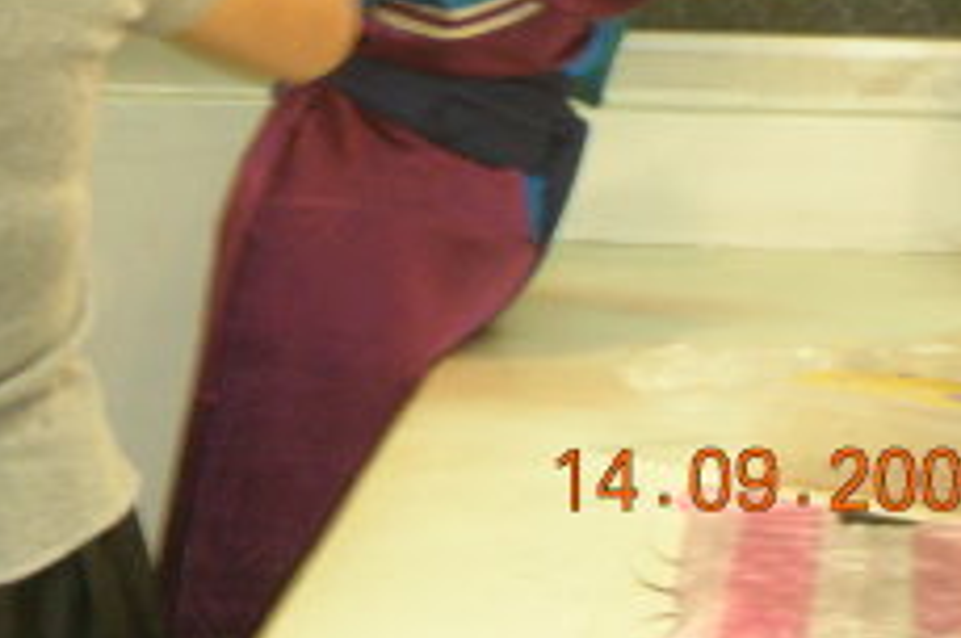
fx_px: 5278
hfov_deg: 10.3
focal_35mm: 198
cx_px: -67
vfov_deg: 6.8
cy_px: -262
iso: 200
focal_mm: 12.2
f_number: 4.4
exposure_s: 1/14
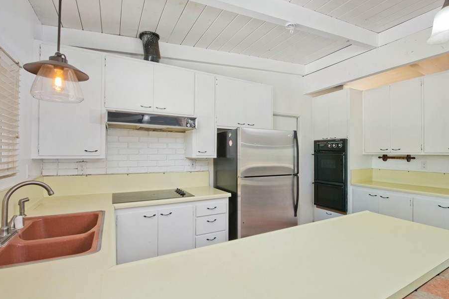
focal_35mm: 17
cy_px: 149
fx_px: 212
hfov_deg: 93.3
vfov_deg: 70.5
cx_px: 227
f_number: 6.3
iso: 1250
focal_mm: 15
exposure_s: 1/400
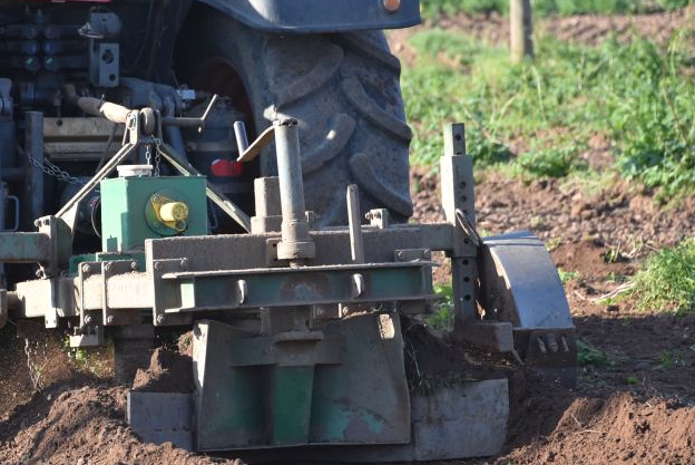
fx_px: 5947
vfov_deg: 4.5
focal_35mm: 308
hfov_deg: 6.7
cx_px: 161
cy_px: 279
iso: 800
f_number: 7.1
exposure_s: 1/800
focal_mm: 125
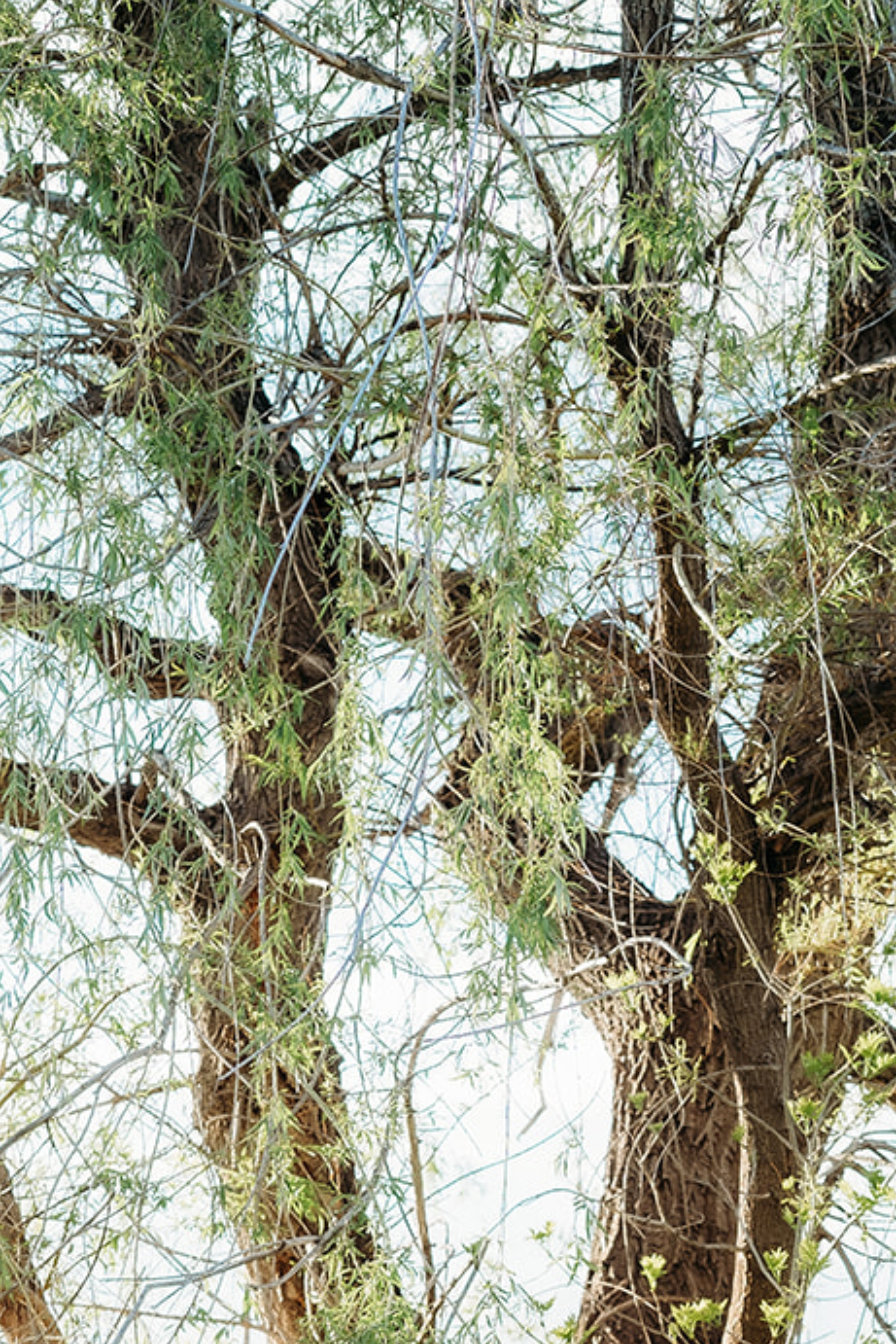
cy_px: 1539
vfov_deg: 23.3
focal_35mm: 81
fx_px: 3022
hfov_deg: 16.8
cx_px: 584
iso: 200
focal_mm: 35
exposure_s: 1/400
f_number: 2.8
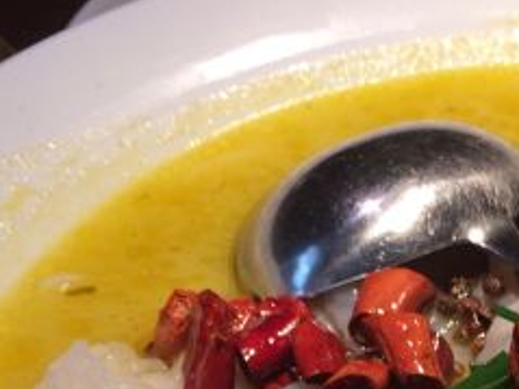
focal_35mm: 85
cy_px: 564
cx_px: 552
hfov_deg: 21.9
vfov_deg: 16.1
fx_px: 1274
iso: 40
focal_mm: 4.15
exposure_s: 1/120
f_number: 2.2
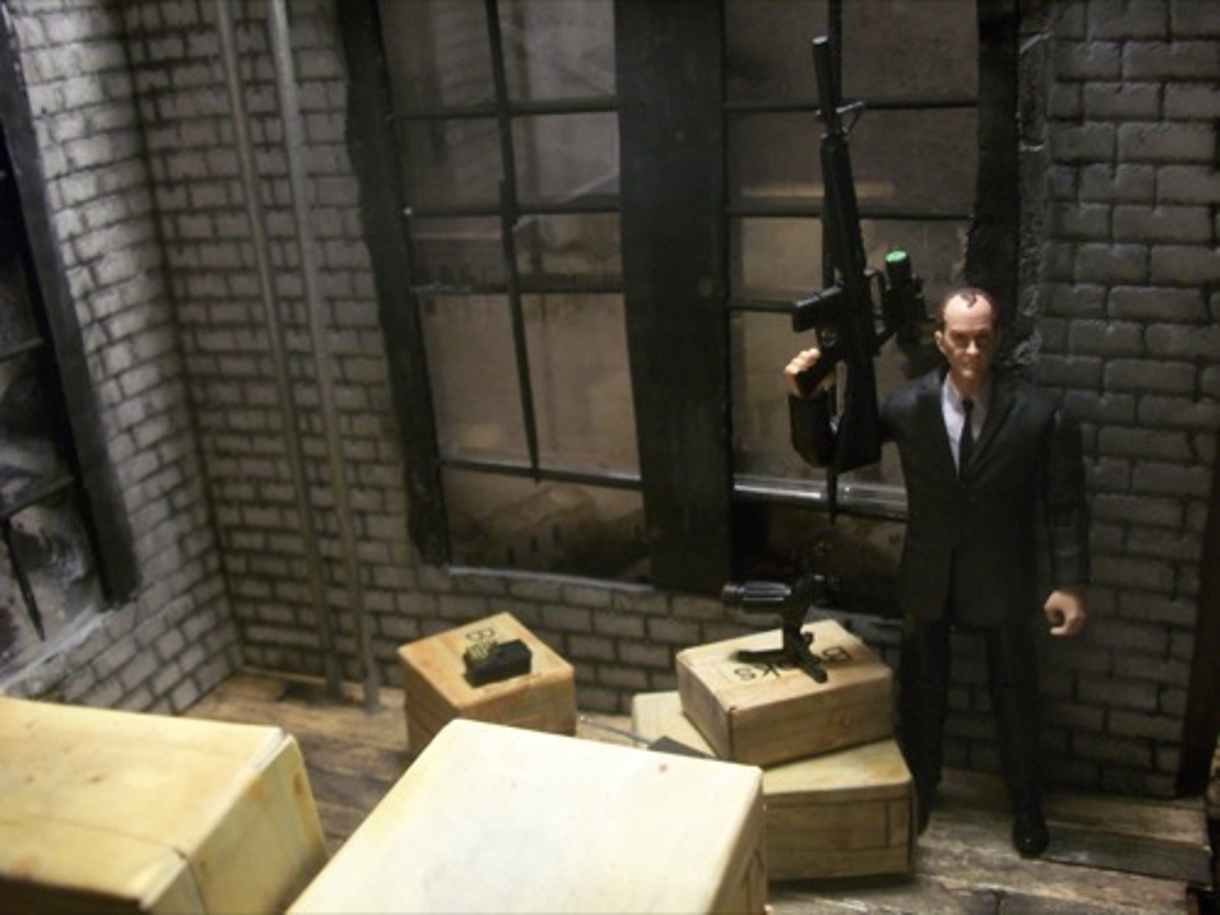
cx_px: 610
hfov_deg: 56.8
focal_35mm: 32
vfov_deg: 44.2
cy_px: 458
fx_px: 1128
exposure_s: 1/20
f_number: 2.9
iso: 160
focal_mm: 5.7
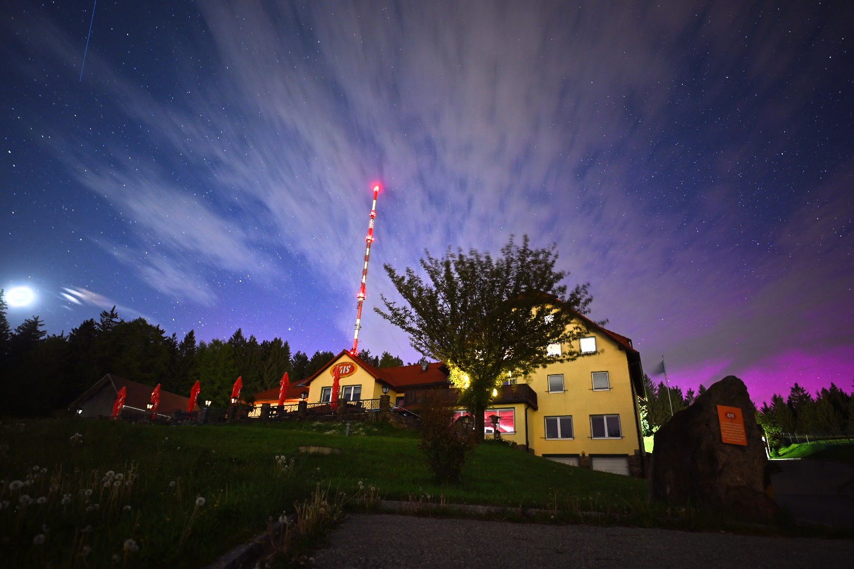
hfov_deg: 84.0
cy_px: 284
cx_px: 427
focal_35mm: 20
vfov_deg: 61.9
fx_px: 474
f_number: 1.8
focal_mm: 20
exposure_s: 30
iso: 200
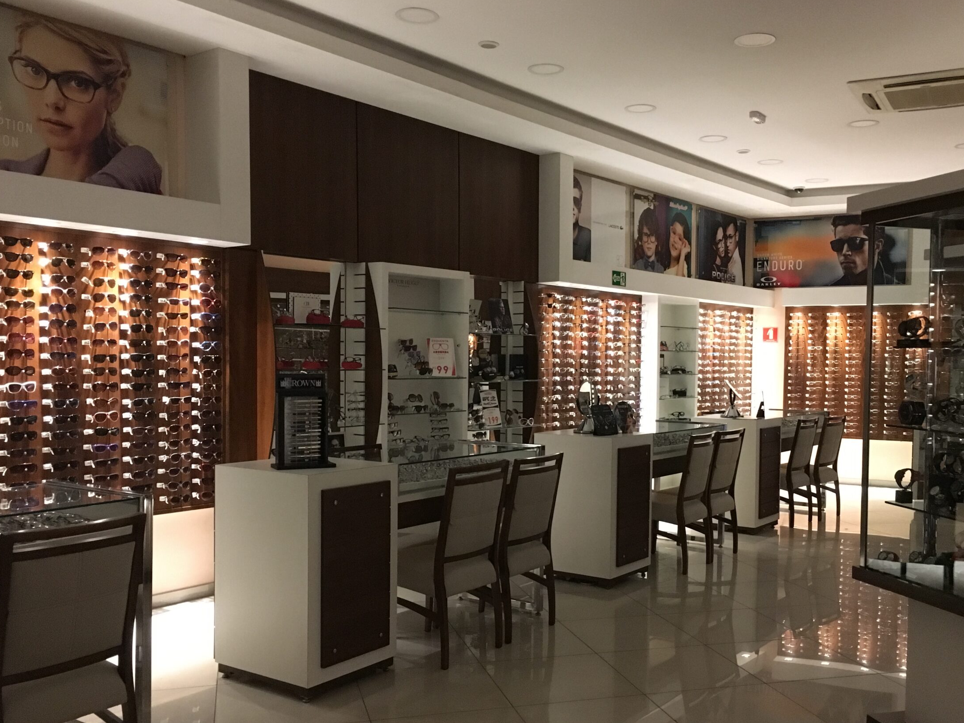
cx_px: 534
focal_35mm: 34
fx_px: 947
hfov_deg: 53.8
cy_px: 410
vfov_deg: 41.7
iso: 320
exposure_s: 1/15
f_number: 2.2
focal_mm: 4.15
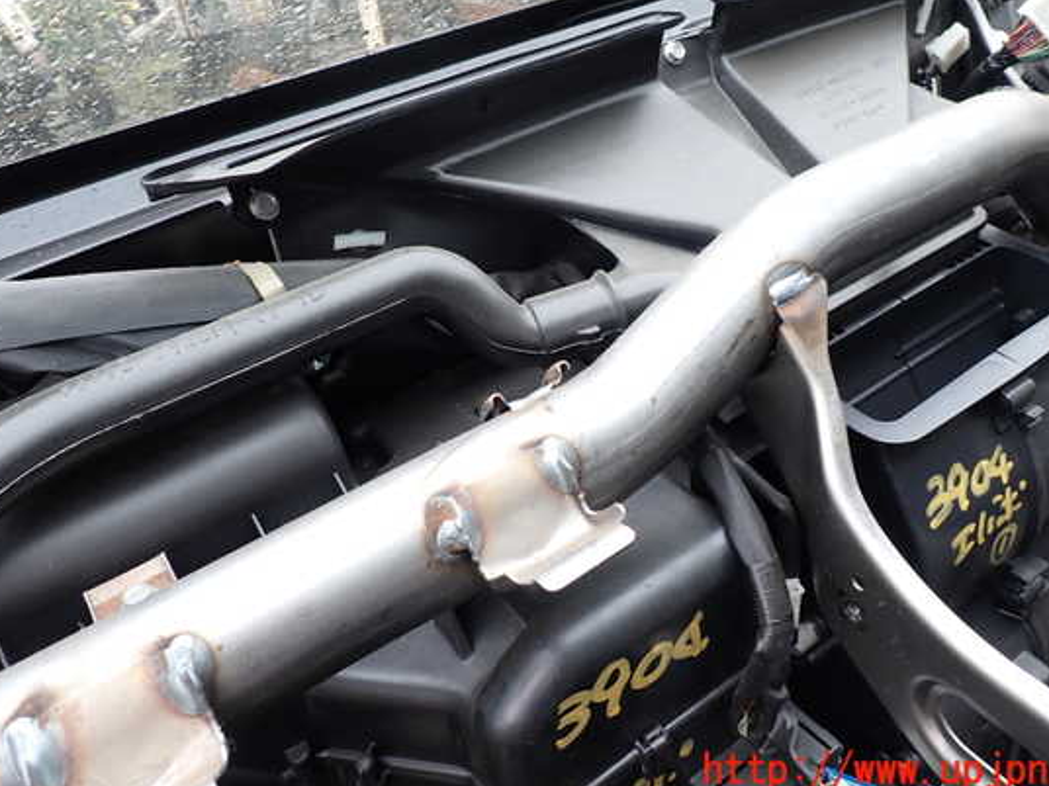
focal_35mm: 28
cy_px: 356
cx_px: 558
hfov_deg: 63.4
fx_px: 849
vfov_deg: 49.7
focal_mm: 4.5
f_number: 2.8
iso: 100
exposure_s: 1/80
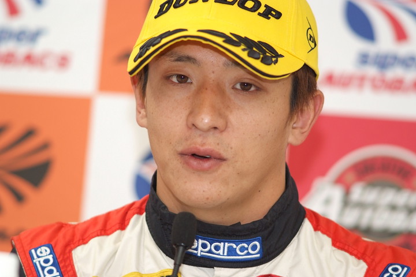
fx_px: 3120
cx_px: 208
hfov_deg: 7.6
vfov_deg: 5.1
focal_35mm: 270
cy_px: 138
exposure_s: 1/250
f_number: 2.8
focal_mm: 180
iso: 800
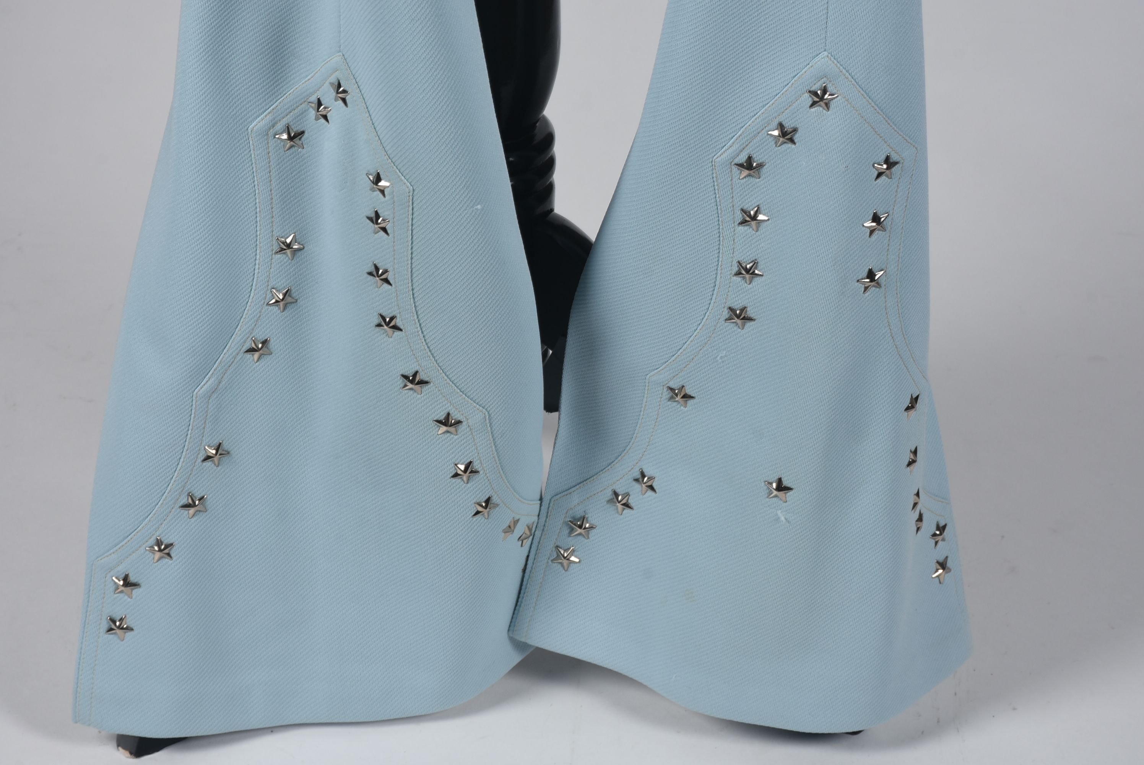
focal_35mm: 128
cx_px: 572
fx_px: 4055
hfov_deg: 16.1
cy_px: 382
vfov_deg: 10.8
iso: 200
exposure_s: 1/125
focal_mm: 85
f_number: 13
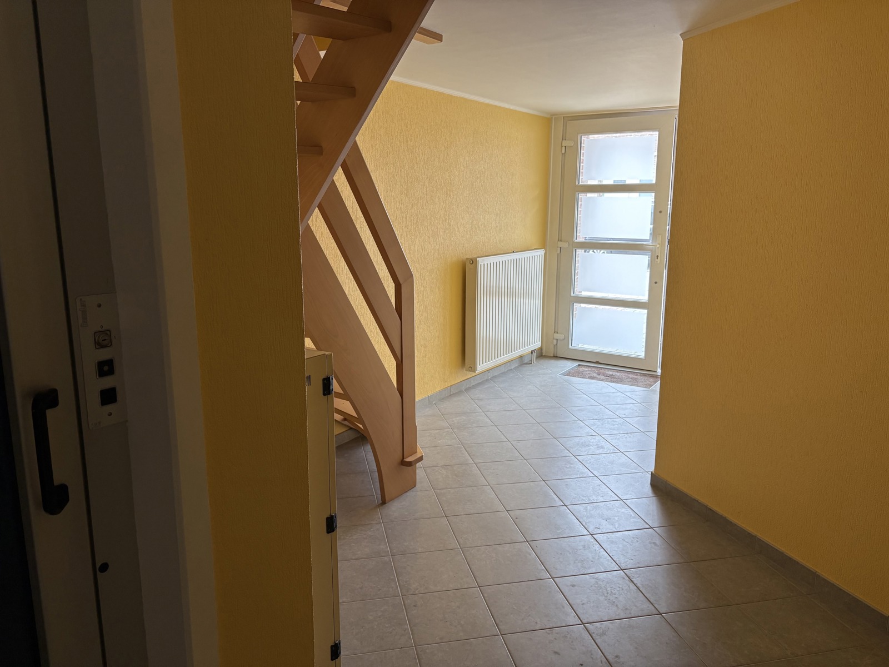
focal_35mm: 26
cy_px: 334
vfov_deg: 53.1
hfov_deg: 67.3
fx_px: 668
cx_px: 444
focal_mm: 5.96
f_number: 1.6
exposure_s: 1/78
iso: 125
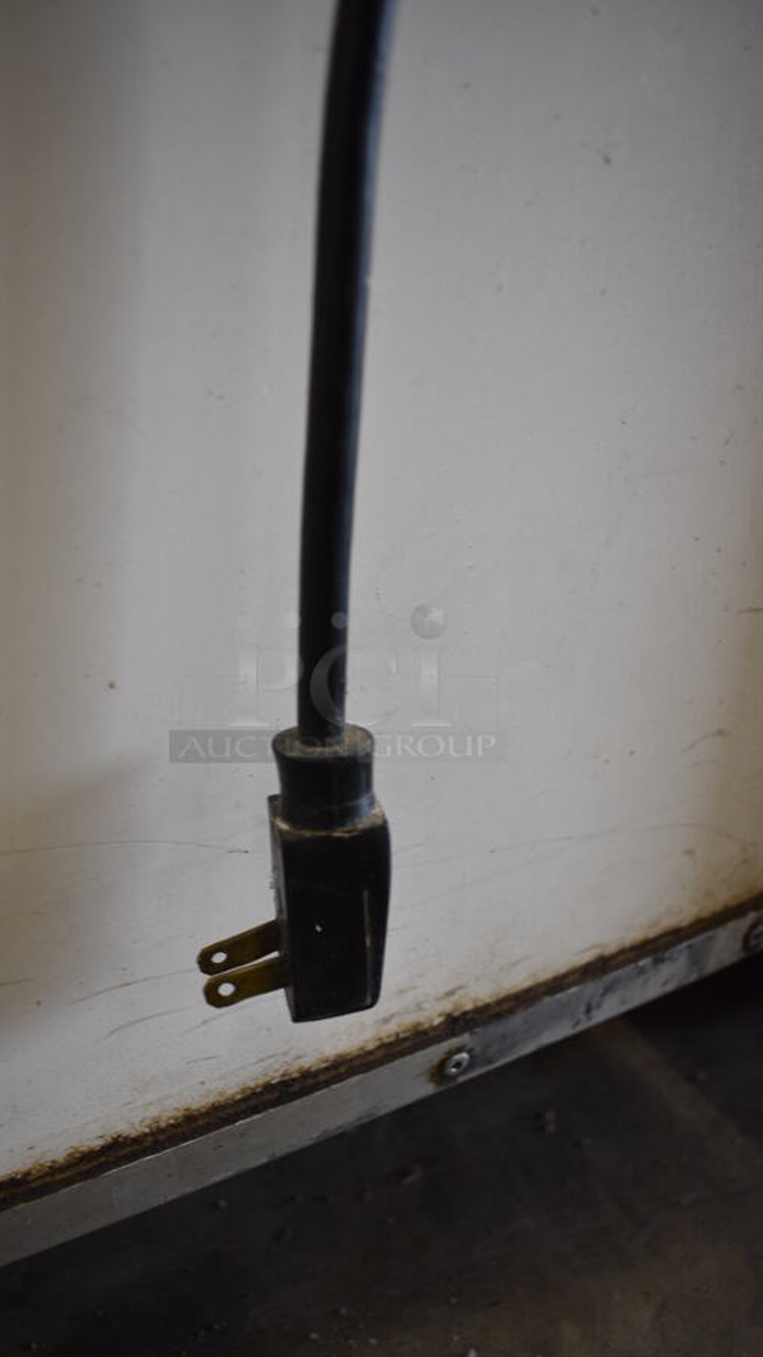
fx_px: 1043
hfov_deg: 40.1
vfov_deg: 66.1
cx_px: 340
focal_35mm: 29
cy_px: 683
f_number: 4
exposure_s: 1/60
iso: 900
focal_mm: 18
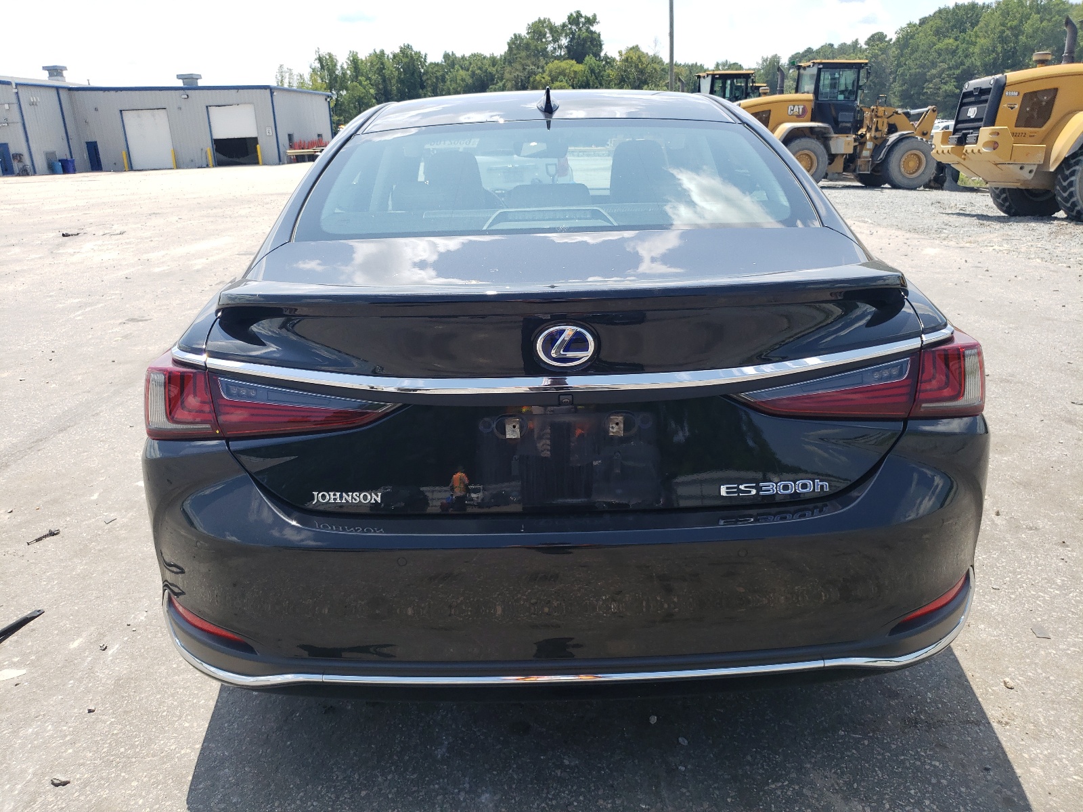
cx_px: 542
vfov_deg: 53.1
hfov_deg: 67.3
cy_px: 406
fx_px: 813
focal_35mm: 26
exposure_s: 1/1667
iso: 50
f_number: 1.5
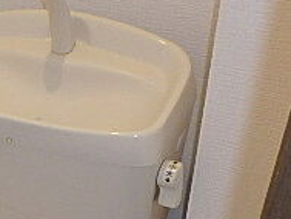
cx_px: -102
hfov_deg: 23.7
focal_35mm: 71
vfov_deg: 18.9
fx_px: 597
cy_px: 299
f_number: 3.5
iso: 400
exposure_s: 1/30
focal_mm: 3.7
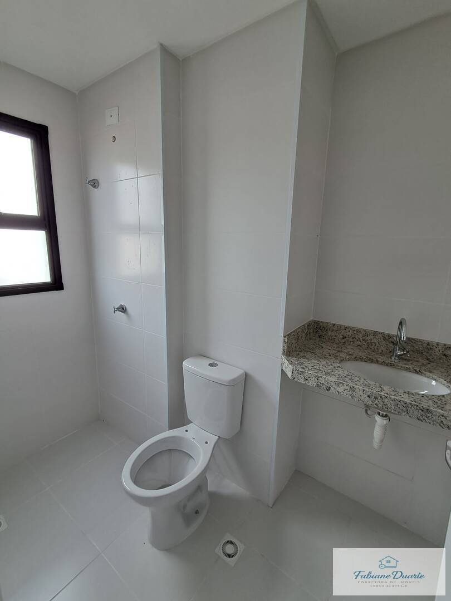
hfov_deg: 78.1
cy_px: 300
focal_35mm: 16
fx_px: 278
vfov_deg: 94.5
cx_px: 226
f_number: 2.2
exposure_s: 1/120
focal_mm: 1.64
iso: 50
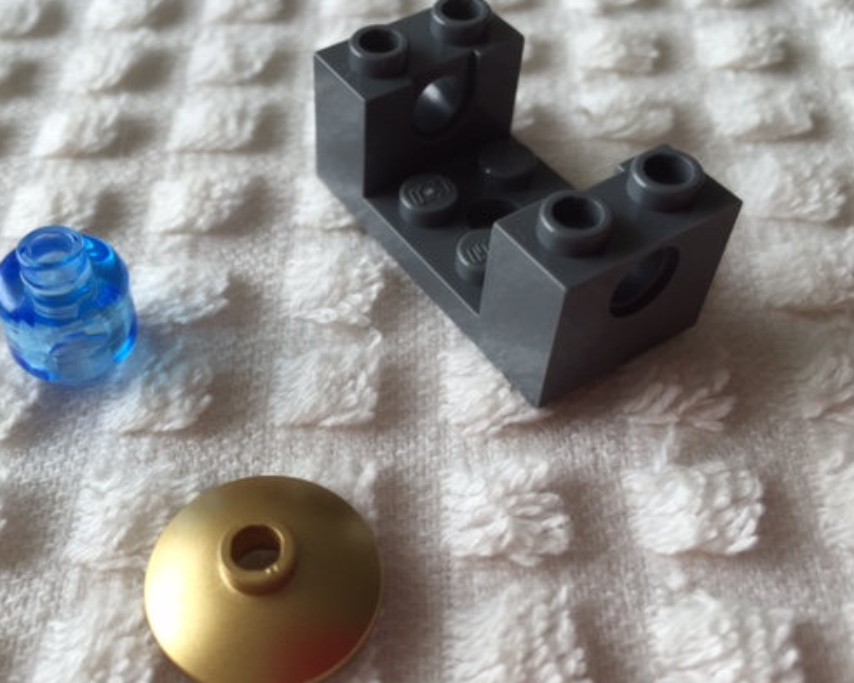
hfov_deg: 48.6
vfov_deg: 40.0
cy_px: 392
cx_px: 314
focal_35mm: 37
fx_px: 935
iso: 32
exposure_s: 1/135
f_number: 2.2
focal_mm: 4.15
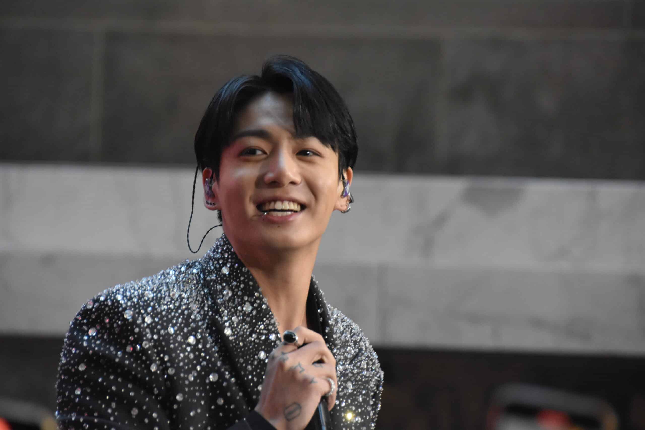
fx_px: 5375
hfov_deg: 6.9
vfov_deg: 4.6
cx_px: 322
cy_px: 215
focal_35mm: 300
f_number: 5.6
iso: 3200
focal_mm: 200
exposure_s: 1/500
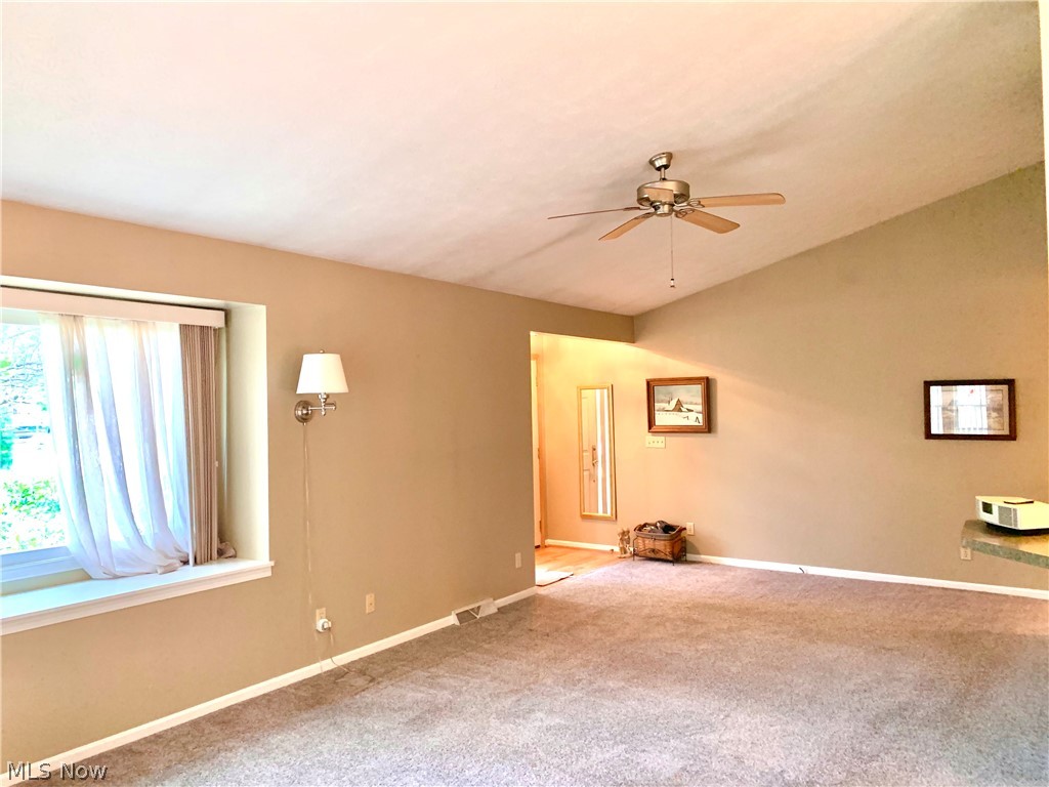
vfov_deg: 53.1
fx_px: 788
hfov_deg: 67.3
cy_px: 394
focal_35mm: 26
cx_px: 524
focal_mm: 4.25
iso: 320
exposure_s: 1/60
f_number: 1.8
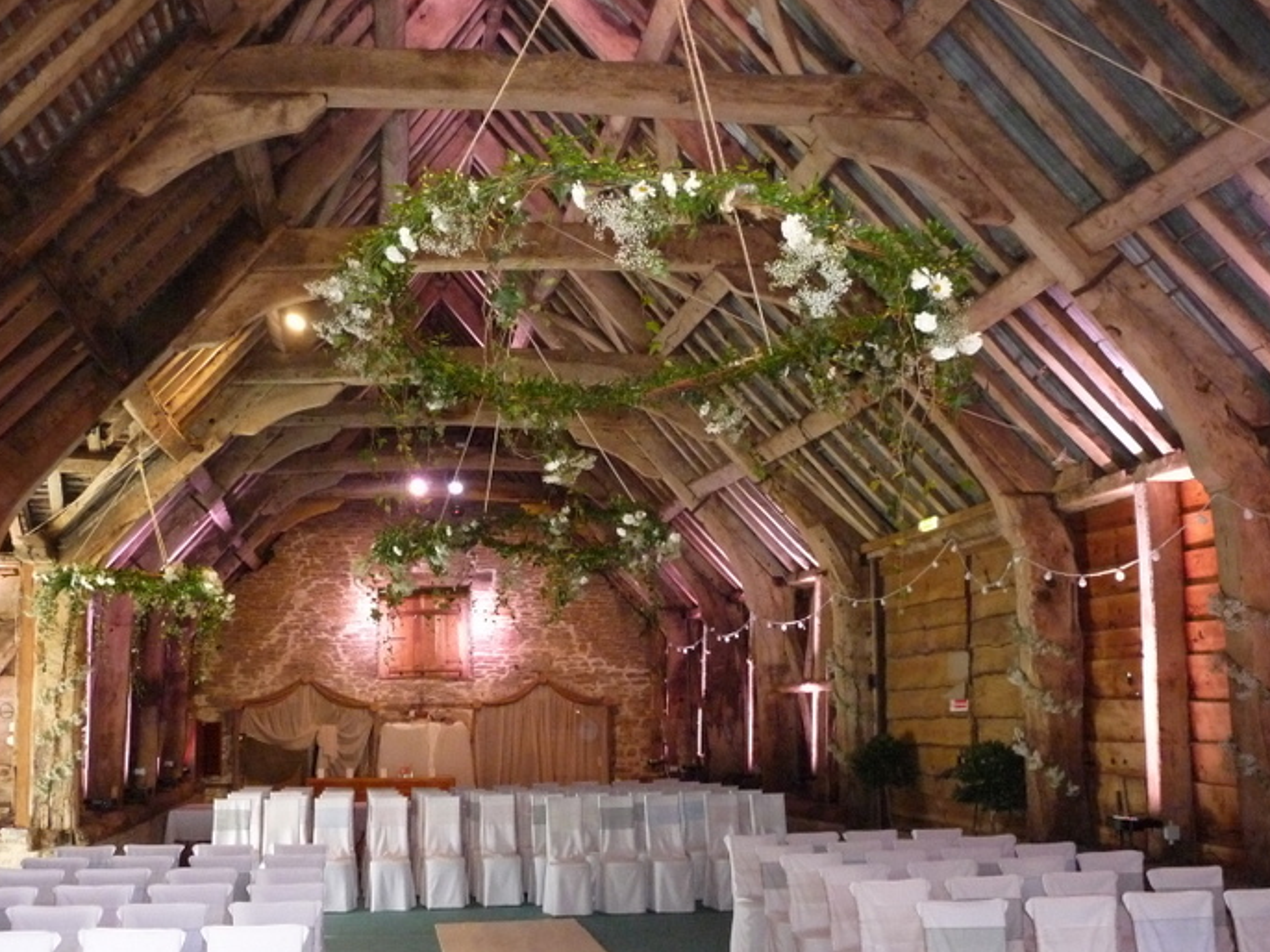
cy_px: 552
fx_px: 1284
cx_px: 552
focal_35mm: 35
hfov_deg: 52.5
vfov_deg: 40.6
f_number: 3.4
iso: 640
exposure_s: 1/30
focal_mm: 5
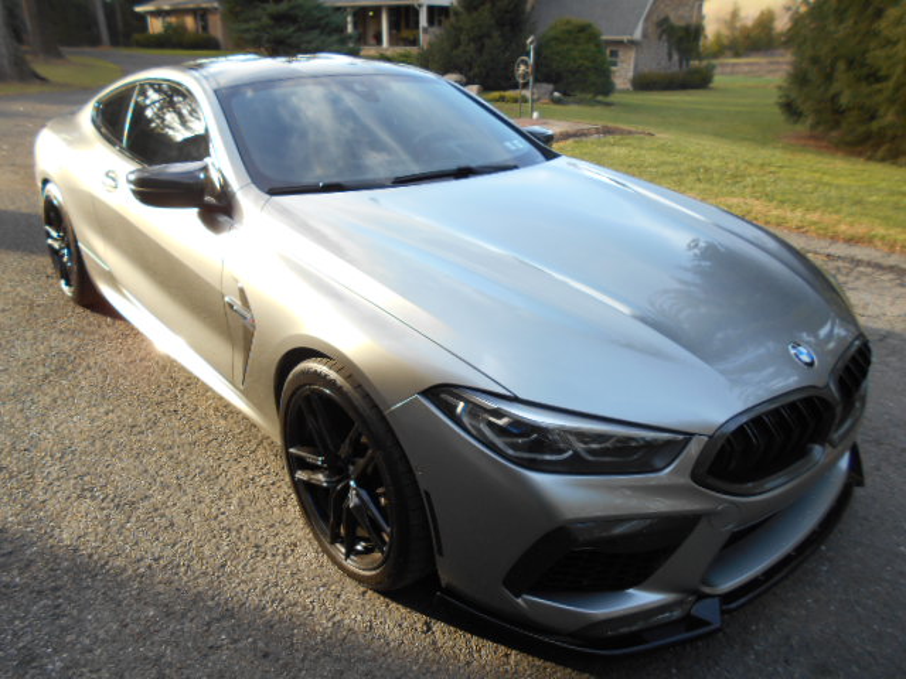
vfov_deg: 53.1
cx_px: 453
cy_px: 340
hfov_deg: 67.3
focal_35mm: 26
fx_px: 680
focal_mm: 4.6
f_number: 3.2
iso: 80
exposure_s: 1/100
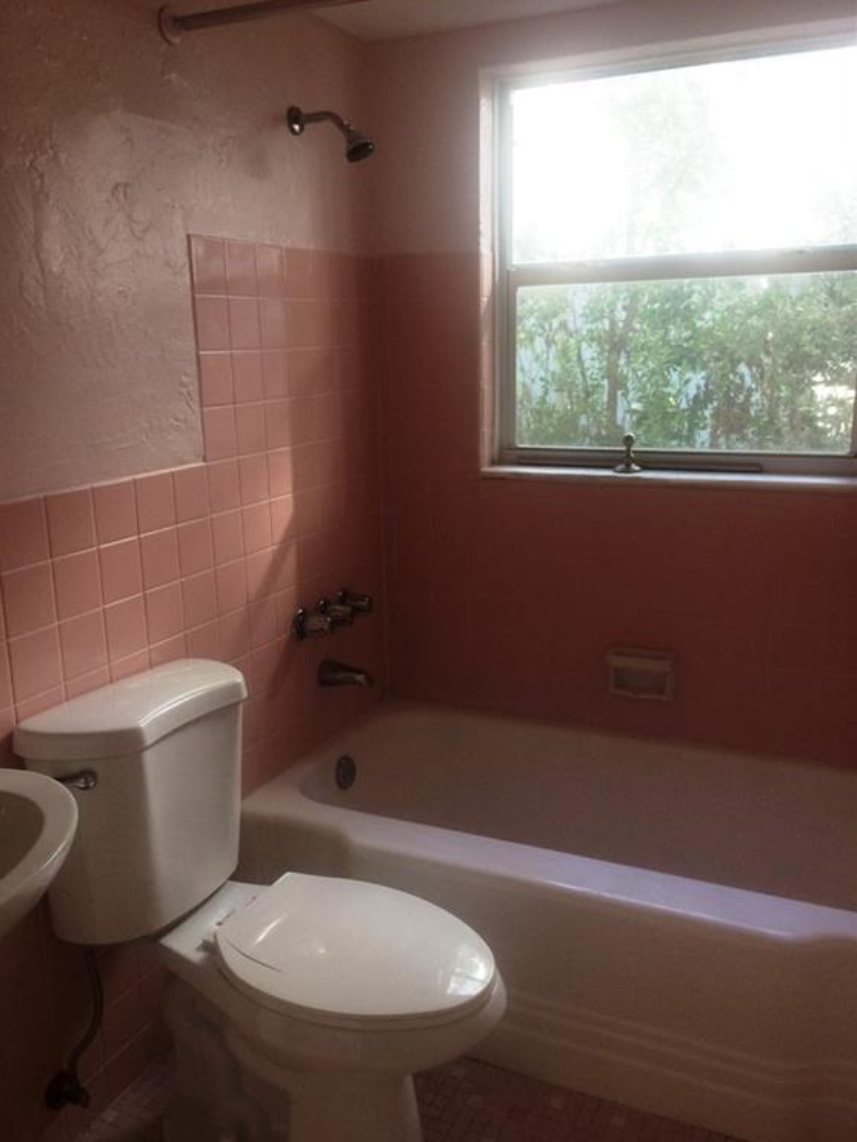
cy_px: 579
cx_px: 415
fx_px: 990
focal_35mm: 30
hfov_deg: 46.8
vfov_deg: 59.9
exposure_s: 1/30
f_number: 2.2
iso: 32
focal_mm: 4.15
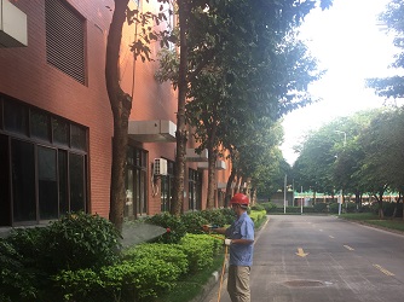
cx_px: 191
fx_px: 385
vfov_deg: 42.9
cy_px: 162
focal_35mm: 33
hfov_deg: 55.4
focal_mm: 4.15
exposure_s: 1/115
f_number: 2.2
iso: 32
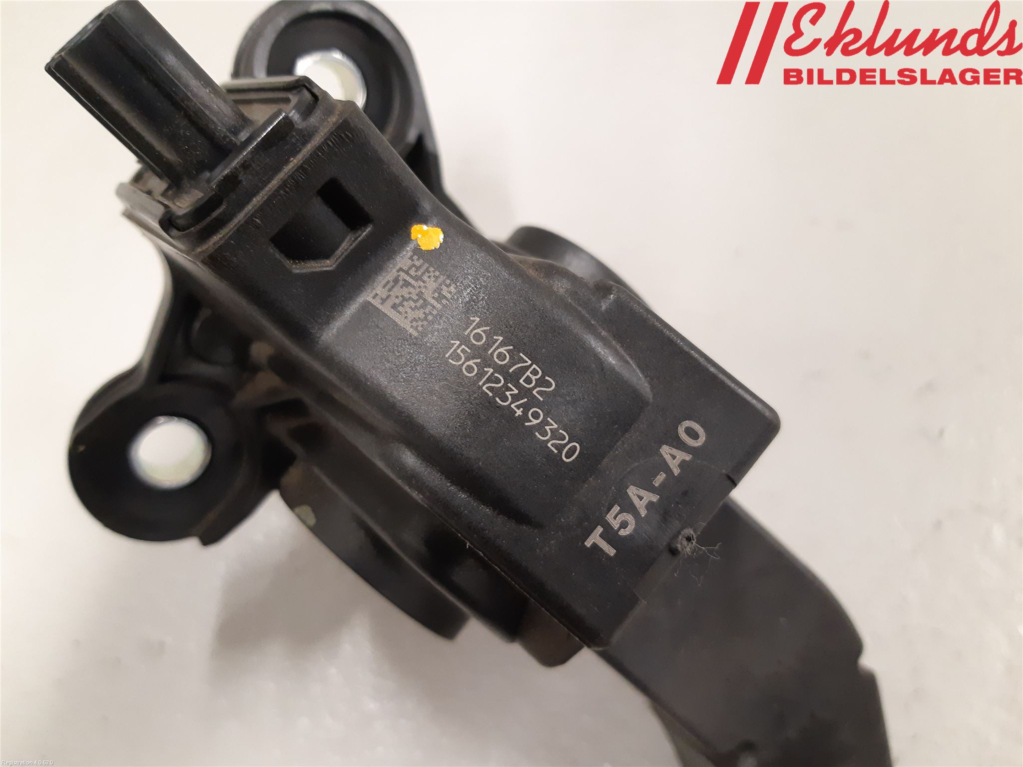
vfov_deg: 53.1
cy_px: 384
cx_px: 512
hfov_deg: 67.3
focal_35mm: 26
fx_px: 768
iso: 250
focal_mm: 3.93
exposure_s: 1/33
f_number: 1.7
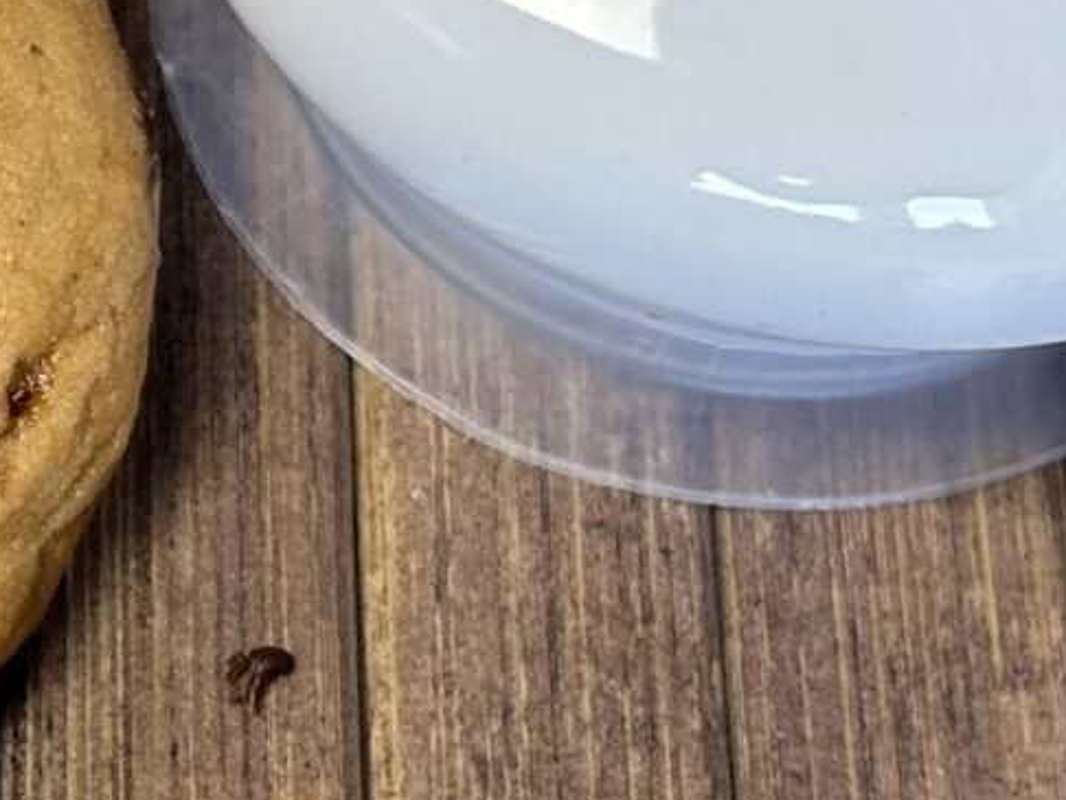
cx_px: -257
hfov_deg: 13.9
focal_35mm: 137
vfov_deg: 10.8
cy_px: 621
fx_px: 4221
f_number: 1.5
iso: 125
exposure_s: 1/91
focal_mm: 5.7
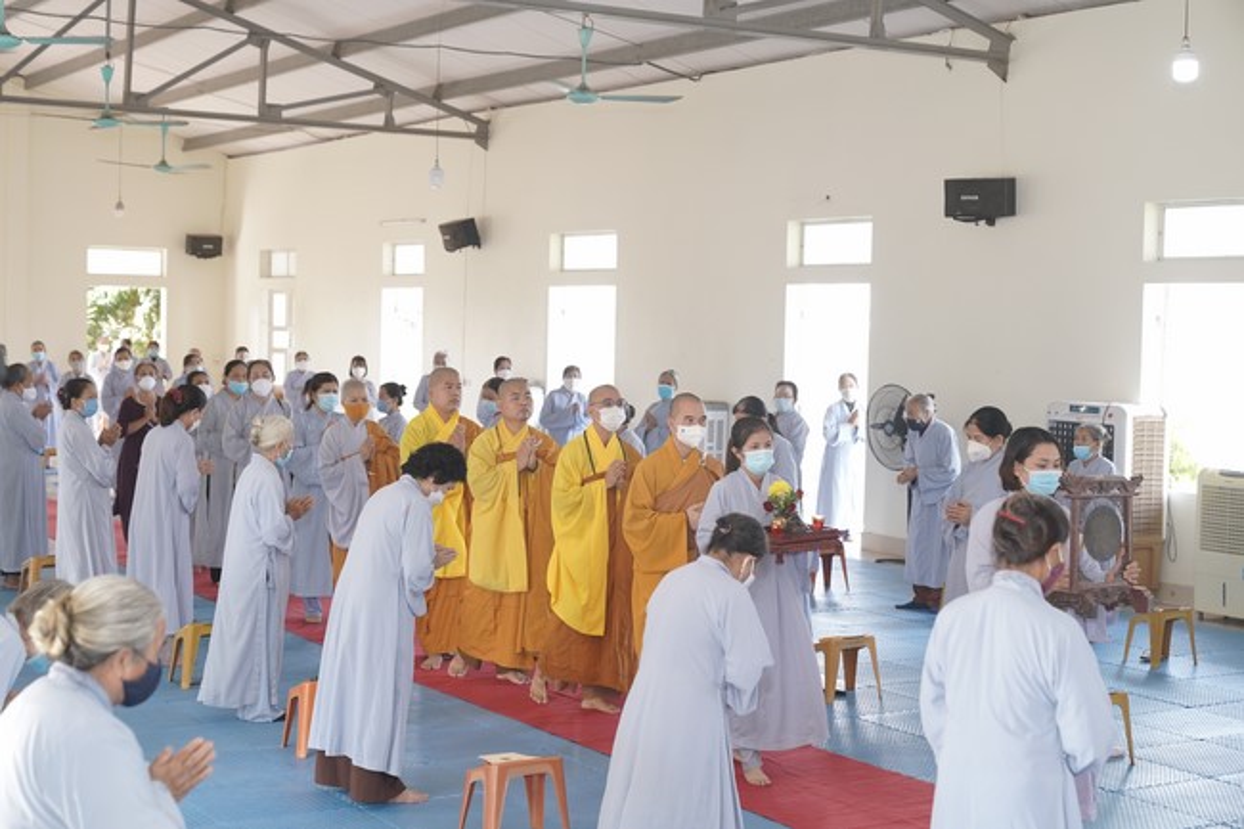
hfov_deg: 36.9
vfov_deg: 25.0
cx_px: 622
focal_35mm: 54
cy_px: 414
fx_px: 1865
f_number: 3.5
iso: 1000
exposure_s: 1/100
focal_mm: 54
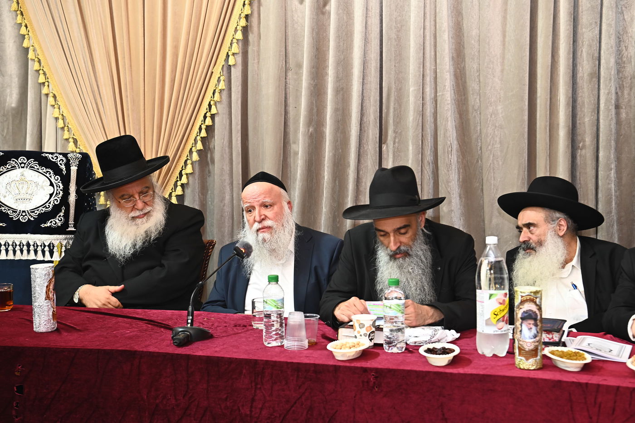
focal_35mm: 56
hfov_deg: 35.7
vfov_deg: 24.2
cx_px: 318
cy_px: 212
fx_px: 987
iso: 1250
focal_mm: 56
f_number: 5.6
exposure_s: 1/160
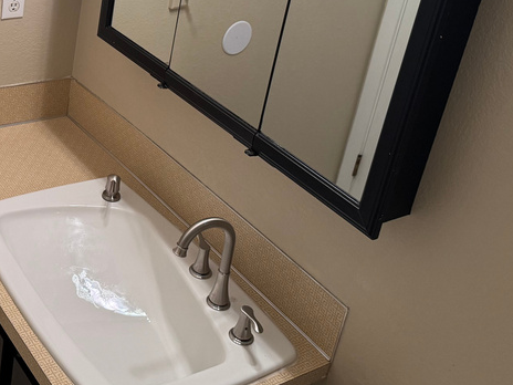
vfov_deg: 26.7
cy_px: 51
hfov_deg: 34.4
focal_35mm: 53
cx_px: 61
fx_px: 785
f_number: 1.78
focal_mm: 6.76
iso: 200
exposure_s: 1/60
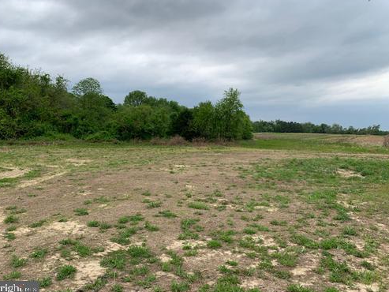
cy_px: 145
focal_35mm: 27
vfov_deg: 51.4
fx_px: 303
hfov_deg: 65.3
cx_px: 193
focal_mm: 4.25
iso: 25
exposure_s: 1/523
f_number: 1.8
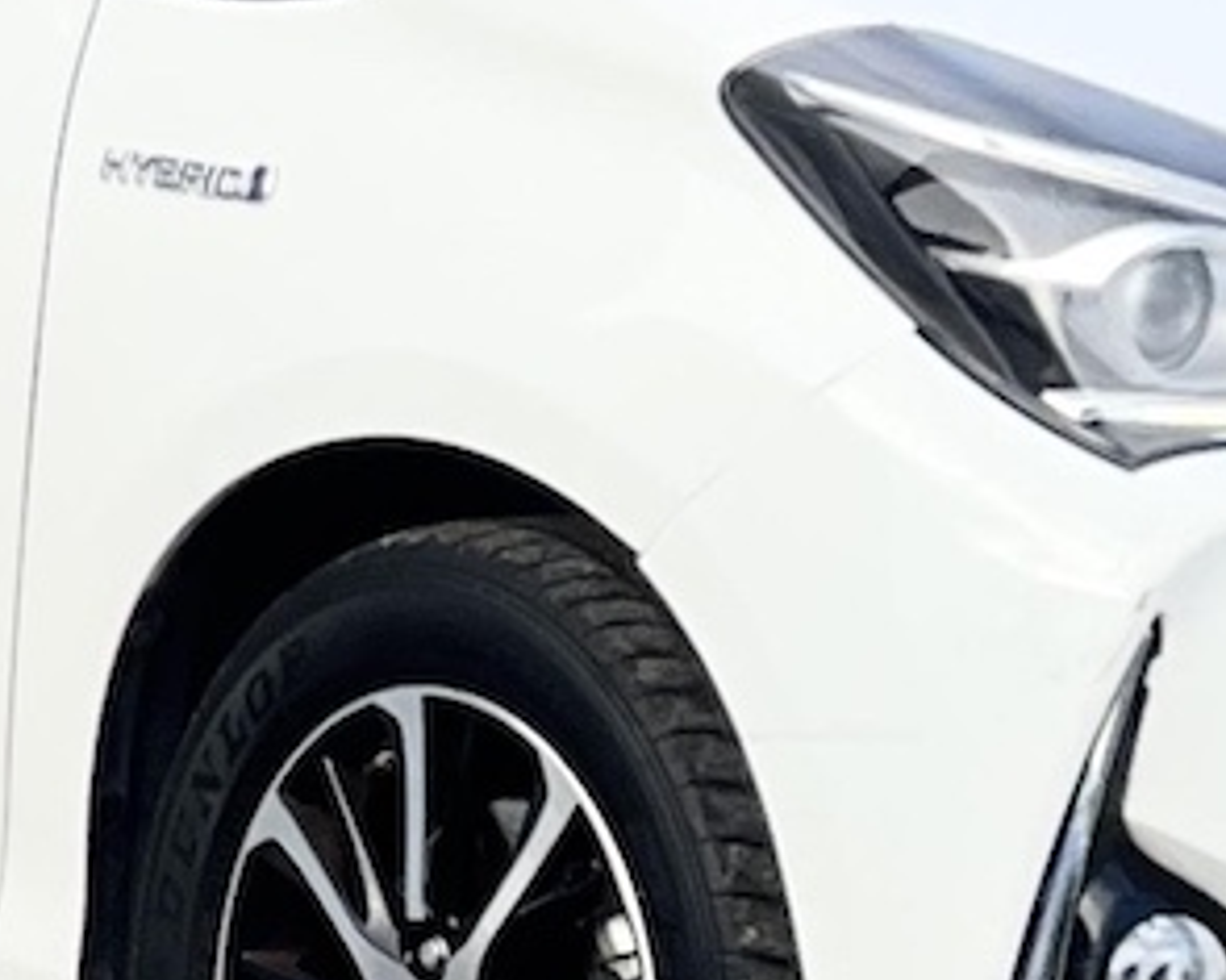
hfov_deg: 5.8
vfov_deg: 4.7
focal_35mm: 331
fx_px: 12006
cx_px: 465
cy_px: 81
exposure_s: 1/371
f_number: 2.2
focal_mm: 7.5
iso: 32
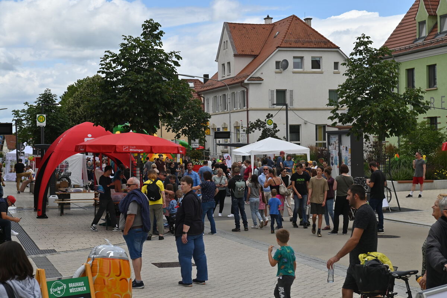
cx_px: 224
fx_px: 869
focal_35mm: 70
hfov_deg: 28.9
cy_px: 149
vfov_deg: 19.4
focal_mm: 70
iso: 400
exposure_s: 1/1000
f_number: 8
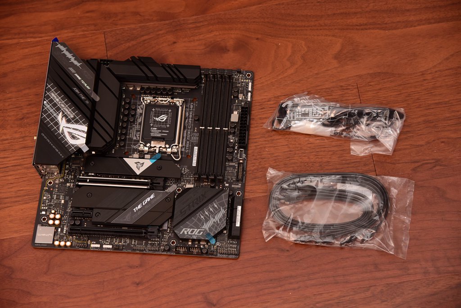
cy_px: 154
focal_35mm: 92
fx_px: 1178
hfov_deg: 22.1
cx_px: 230
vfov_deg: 14.9
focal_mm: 92
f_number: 5.6
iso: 1600
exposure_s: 1/60
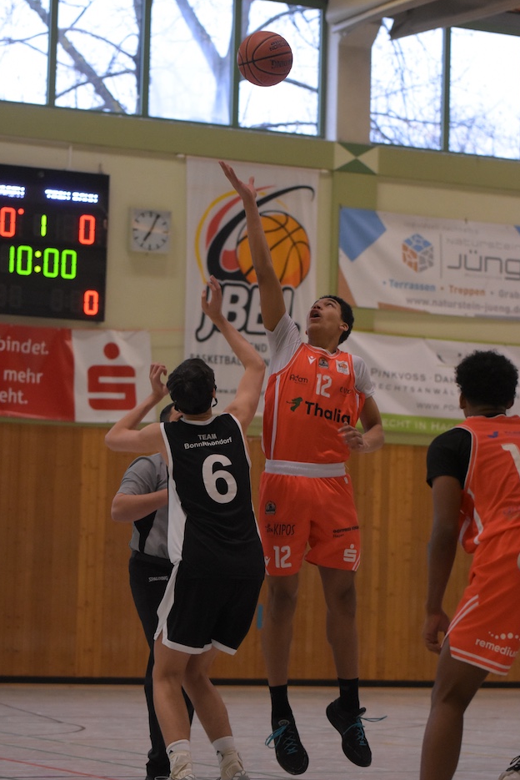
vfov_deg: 17.8
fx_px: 2490
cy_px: 398
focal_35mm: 115
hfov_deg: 11.9
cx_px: 276
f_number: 2.8
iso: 3200
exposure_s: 1/800
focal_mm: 70
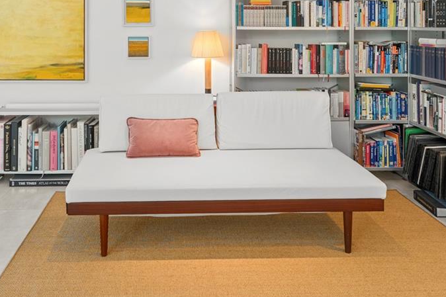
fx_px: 471
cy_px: 22
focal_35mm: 38
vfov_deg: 33.0
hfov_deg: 50.3
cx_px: 174
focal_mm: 16
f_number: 8
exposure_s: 1/3
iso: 400
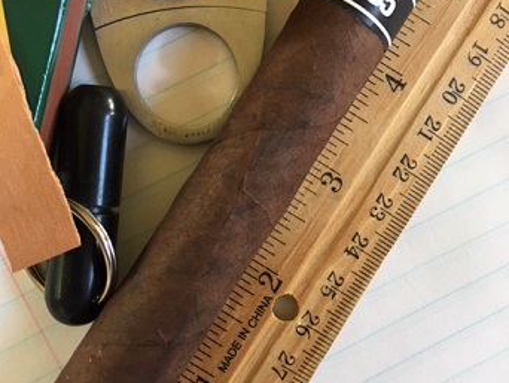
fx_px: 574
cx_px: 254
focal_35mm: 39
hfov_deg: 47.8
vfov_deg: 36.7
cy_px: 156
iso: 40
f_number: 2.2
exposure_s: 1/30
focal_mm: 4.15
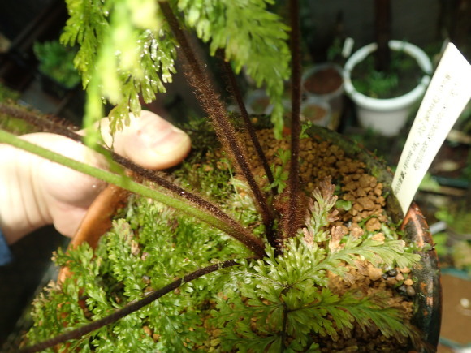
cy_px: 176
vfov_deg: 46.8
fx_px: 408
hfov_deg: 60.0
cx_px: 236
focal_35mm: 30
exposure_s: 1/50
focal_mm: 5.5
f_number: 2.3
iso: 200
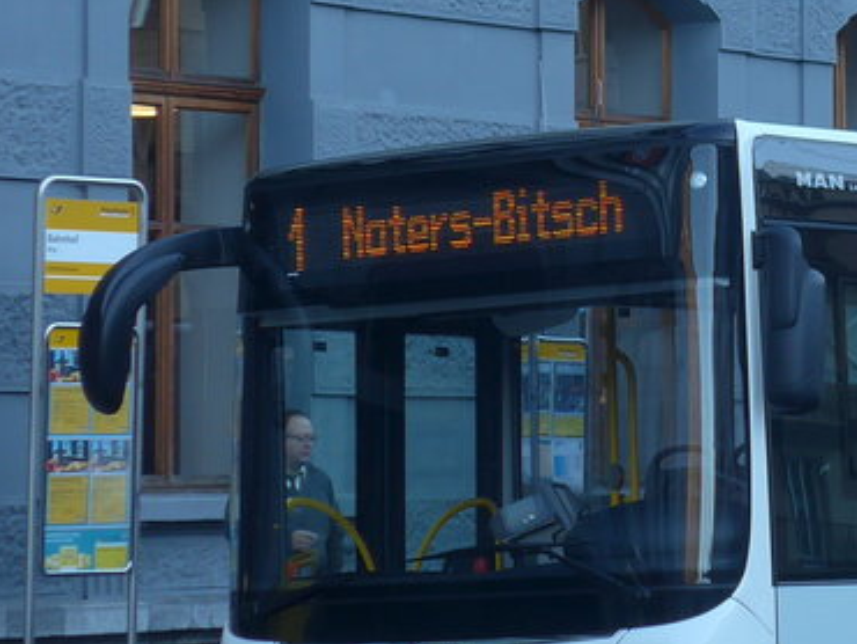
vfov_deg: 7.4
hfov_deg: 9.7
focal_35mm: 201
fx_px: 4979
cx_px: 1033
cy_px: 109
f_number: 3.7
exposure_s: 1/100
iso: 80
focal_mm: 12.7
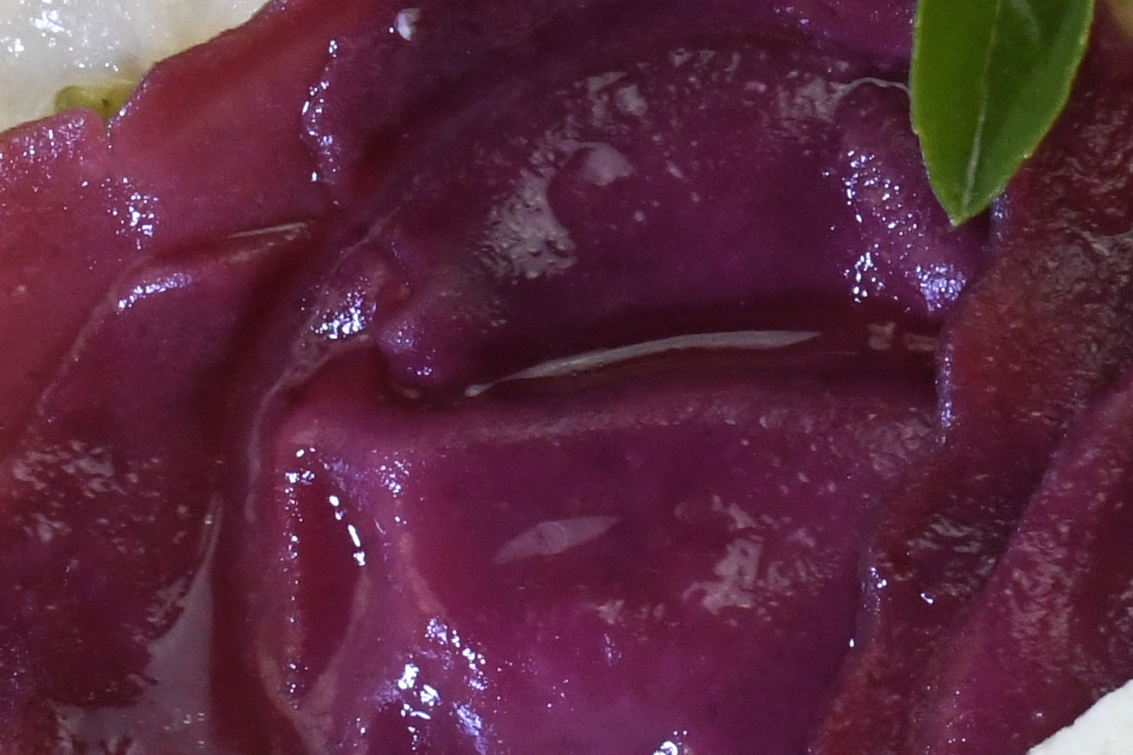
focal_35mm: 193
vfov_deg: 7.1
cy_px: 78
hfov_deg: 10.5
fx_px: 6074
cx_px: 1390
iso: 2500
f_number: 16
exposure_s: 1/60
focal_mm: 31
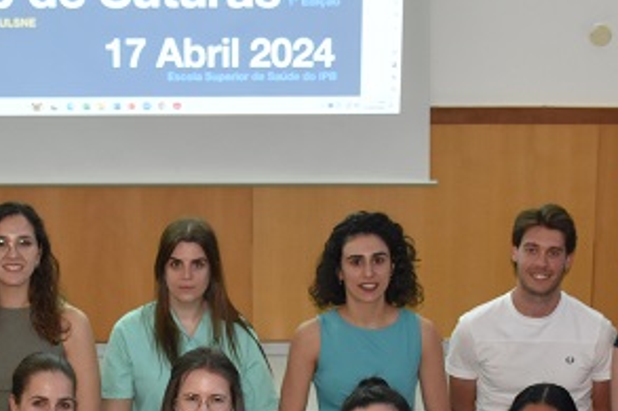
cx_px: 312
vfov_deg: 11.5
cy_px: 379
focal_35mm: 118
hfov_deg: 17.4
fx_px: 2019
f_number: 4.5
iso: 800
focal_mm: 23
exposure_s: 1/80
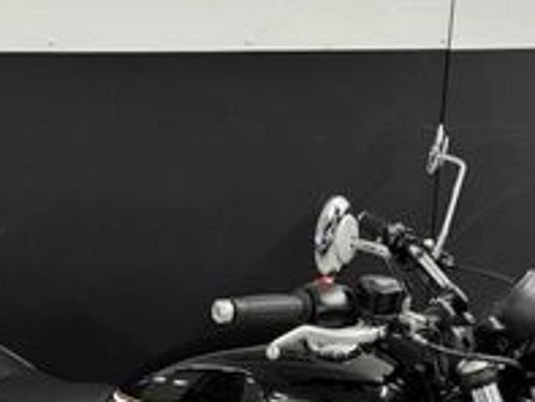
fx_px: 1206
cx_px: 223
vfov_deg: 18.9
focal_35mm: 78
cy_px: 274
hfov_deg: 25.0
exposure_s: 1/50
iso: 125
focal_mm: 6.76
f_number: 1.78
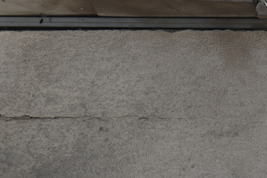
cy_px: 184
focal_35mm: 244
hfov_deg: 8.3
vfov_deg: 5.6
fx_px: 1810
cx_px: -132
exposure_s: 1/1000
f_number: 2.8
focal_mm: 70
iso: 50
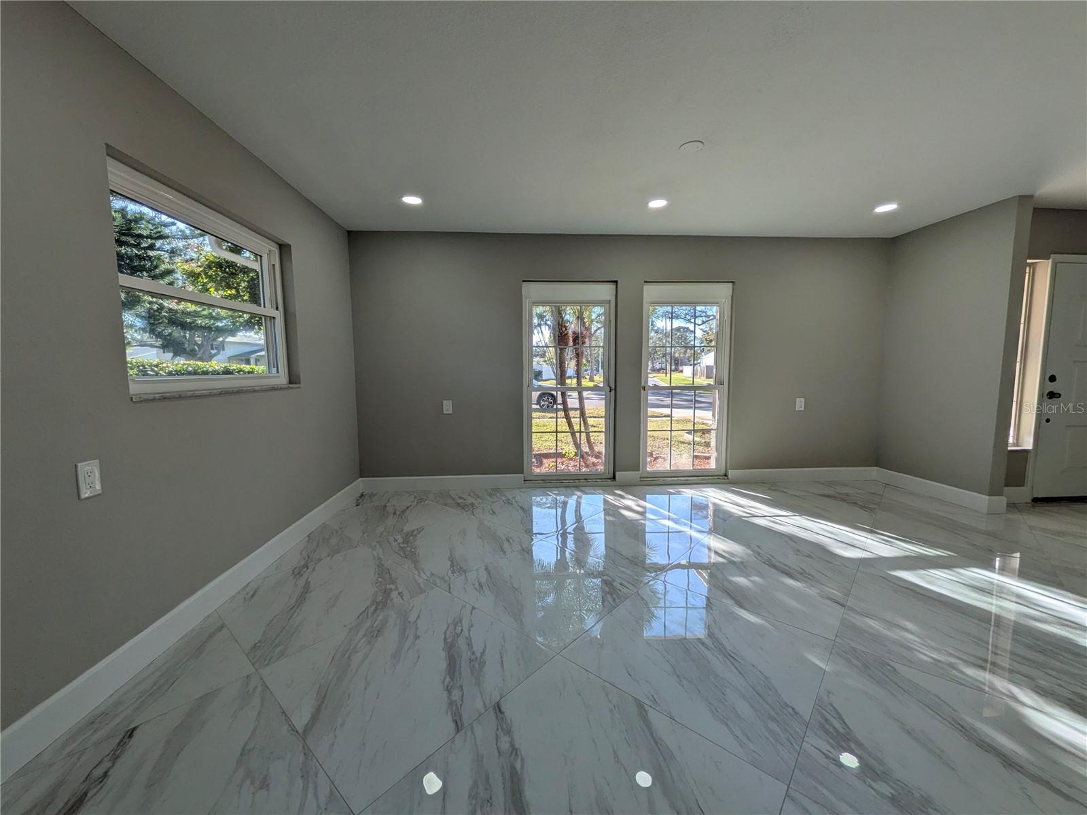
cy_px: 408
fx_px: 440
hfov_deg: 102.1
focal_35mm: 14
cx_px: 544
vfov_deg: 85.7
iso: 58
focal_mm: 1.85
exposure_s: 1/259
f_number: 2.2
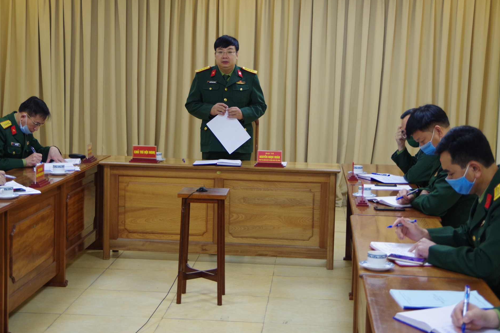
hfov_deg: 30.5
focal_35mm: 66
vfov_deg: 20.6
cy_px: 153
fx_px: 917
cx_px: 239
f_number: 4.5
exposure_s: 1/50
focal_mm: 36
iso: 800
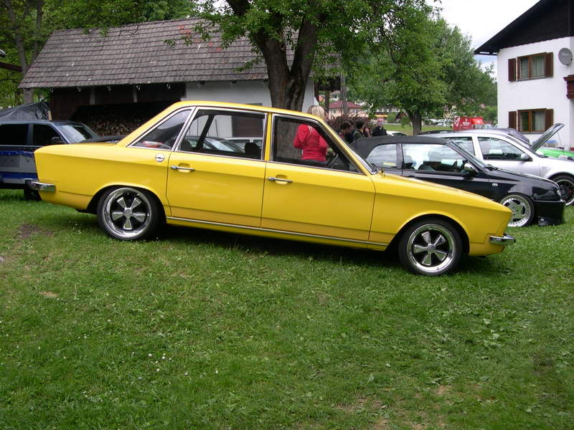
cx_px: 287
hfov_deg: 49.0
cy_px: 215
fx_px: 630
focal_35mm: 38
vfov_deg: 37.7
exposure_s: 1/99.5
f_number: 7.6
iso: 100
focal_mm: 8
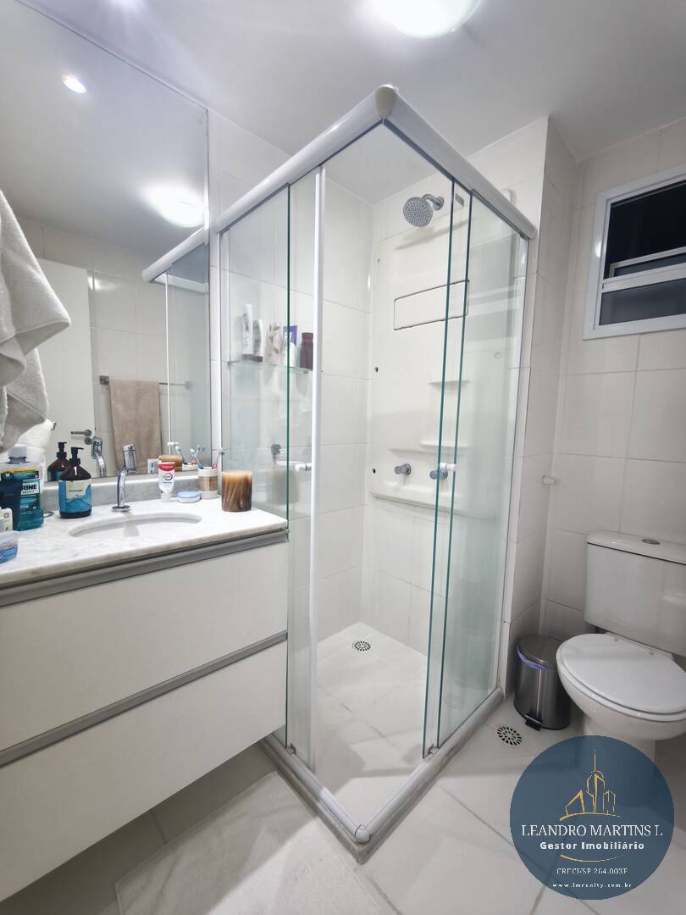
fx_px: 396
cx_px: 343
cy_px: 458
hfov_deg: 81.7
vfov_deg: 98.2
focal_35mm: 15
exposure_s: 1/30
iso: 250
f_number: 2.2
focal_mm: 1.91
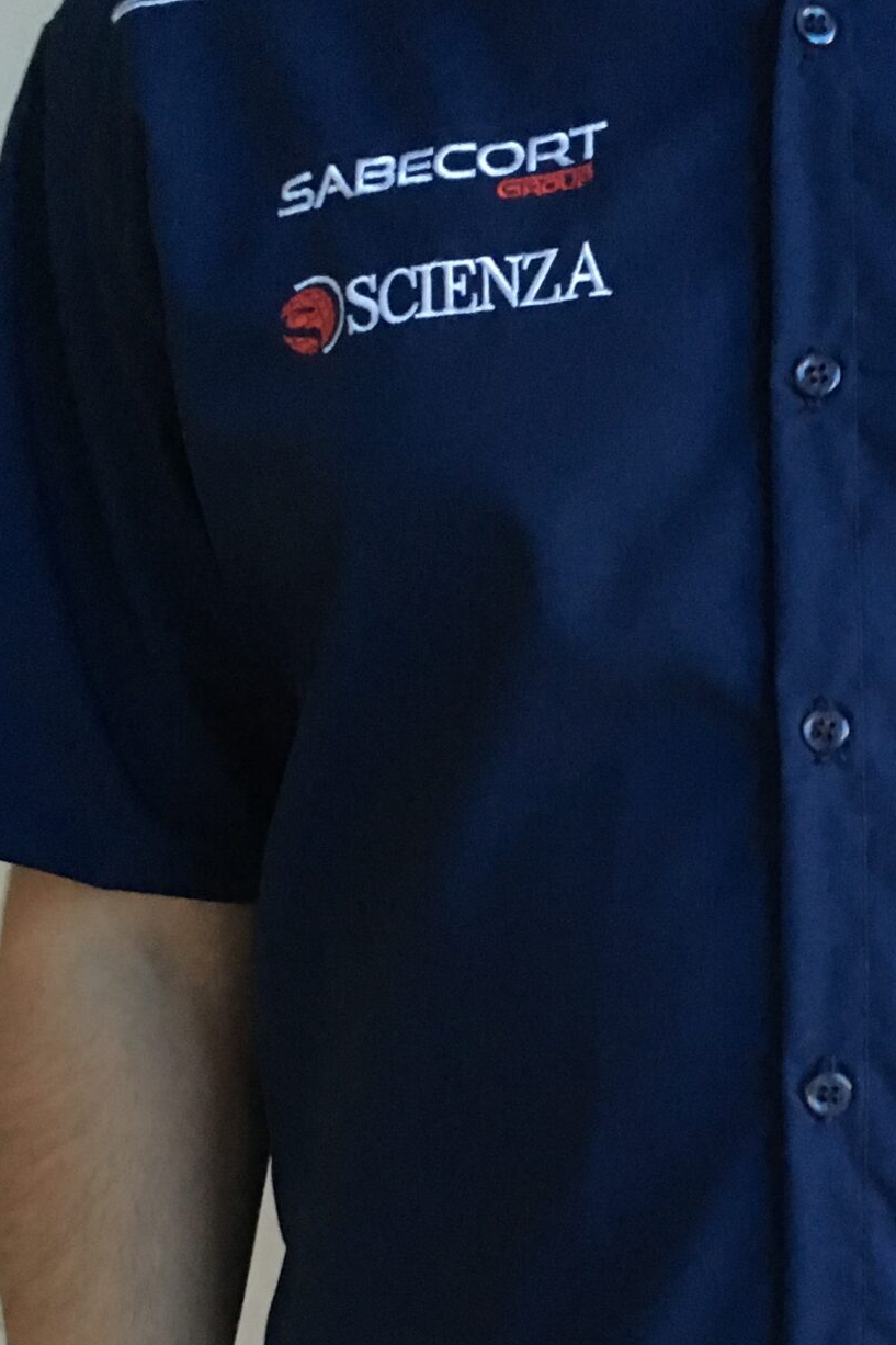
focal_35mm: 63
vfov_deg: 31.7
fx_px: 2352
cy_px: 882
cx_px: 793
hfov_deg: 21.1
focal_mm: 4.15
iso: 250
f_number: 2.2
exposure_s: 1/17
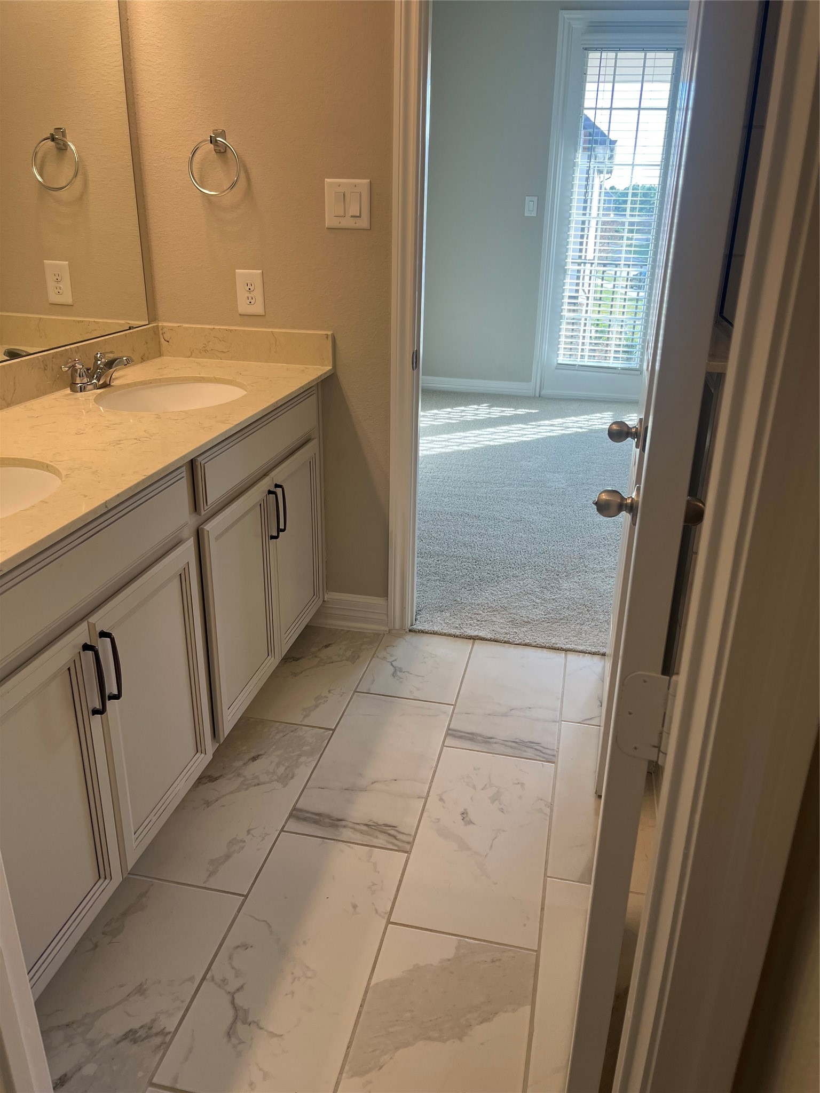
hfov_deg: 53.1
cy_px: 546
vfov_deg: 67.3
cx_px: 410
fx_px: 821
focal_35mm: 26
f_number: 1.6
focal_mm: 5.1
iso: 50
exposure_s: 1/170
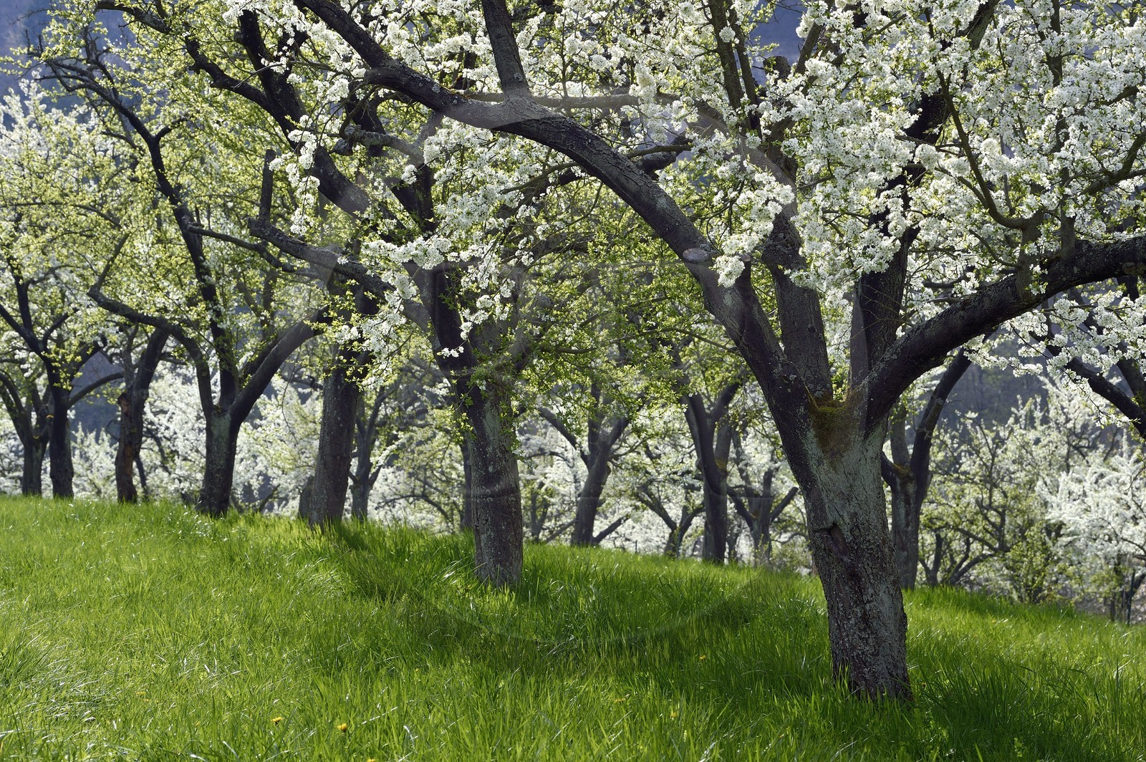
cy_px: 381
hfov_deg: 16.8
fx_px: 3880
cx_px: 573
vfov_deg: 11.2
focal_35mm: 122
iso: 400
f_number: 13
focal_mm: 122
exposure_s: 1/320
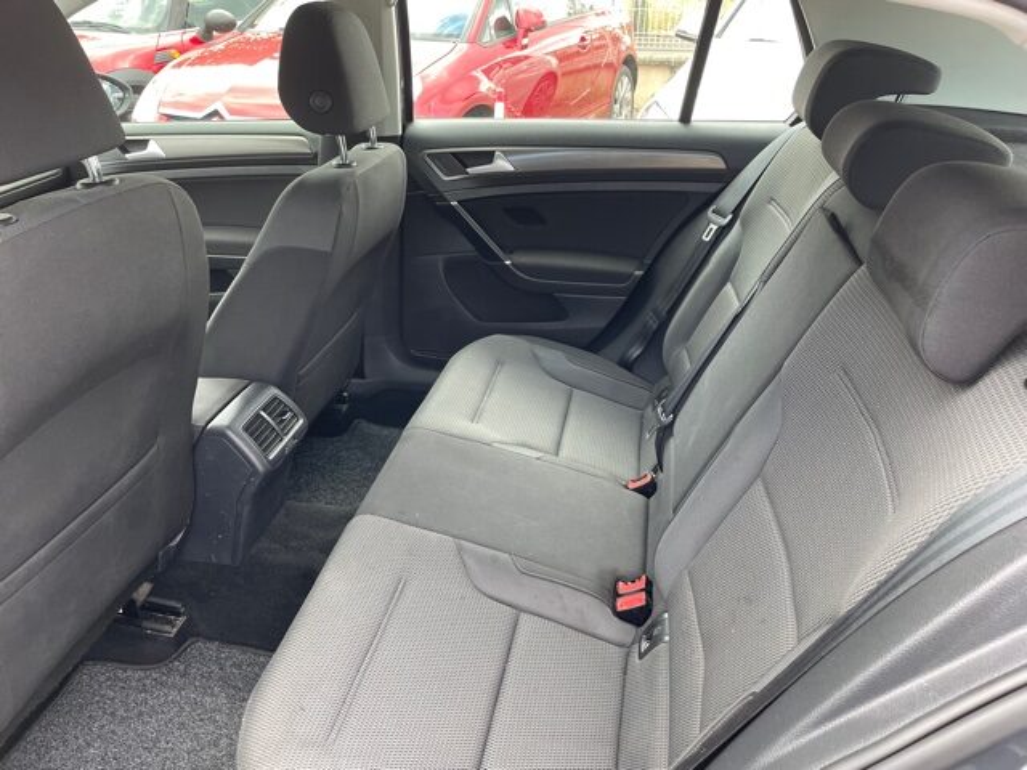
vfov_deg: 53.1
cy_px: 385
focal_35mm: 26
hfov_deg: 67.3
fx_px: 771
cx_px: 514
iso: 64
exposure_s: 1/121
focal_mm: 4.2
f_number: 1.6
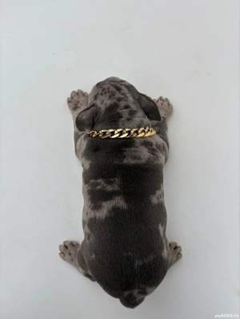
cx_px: 120
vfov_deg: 67.3
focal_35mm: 26
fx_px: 240
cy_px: 160
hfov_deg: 53.1
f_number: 1.6
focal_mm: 5.96
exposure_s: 1/400
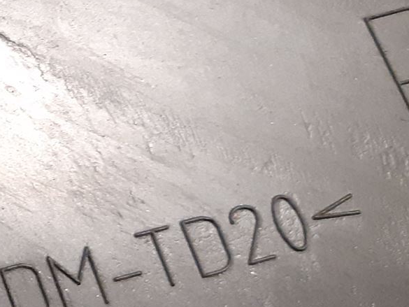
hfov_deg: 18.1
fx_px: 1075
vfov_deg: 16.2
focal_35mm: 91
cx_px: -275
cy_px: 137
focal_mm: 3.93
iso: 250
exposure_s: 1/33
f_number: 1.7
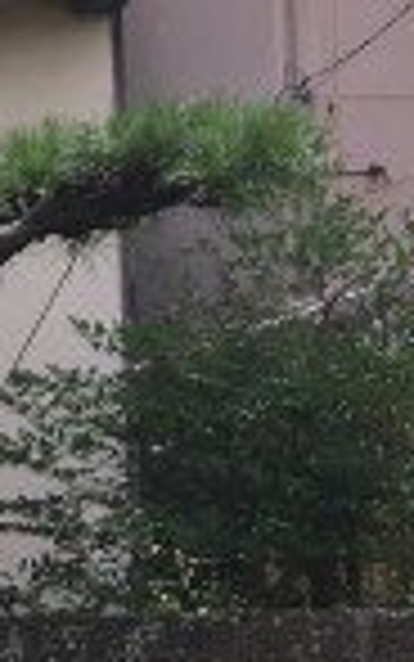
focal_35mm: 167
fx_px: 3012
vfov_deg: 12.5
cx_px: -900
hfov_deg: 6.9
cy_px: 414
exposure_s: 1/754
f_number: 2.2
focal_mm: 4.15
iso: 25
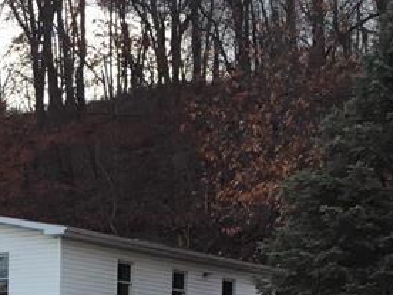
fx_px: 1306
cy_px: 442
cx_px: -9
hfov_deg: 16.7
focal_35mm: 115
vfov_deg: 12.3
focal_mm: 3.3
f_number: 2.4
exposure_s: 1/420
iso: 25
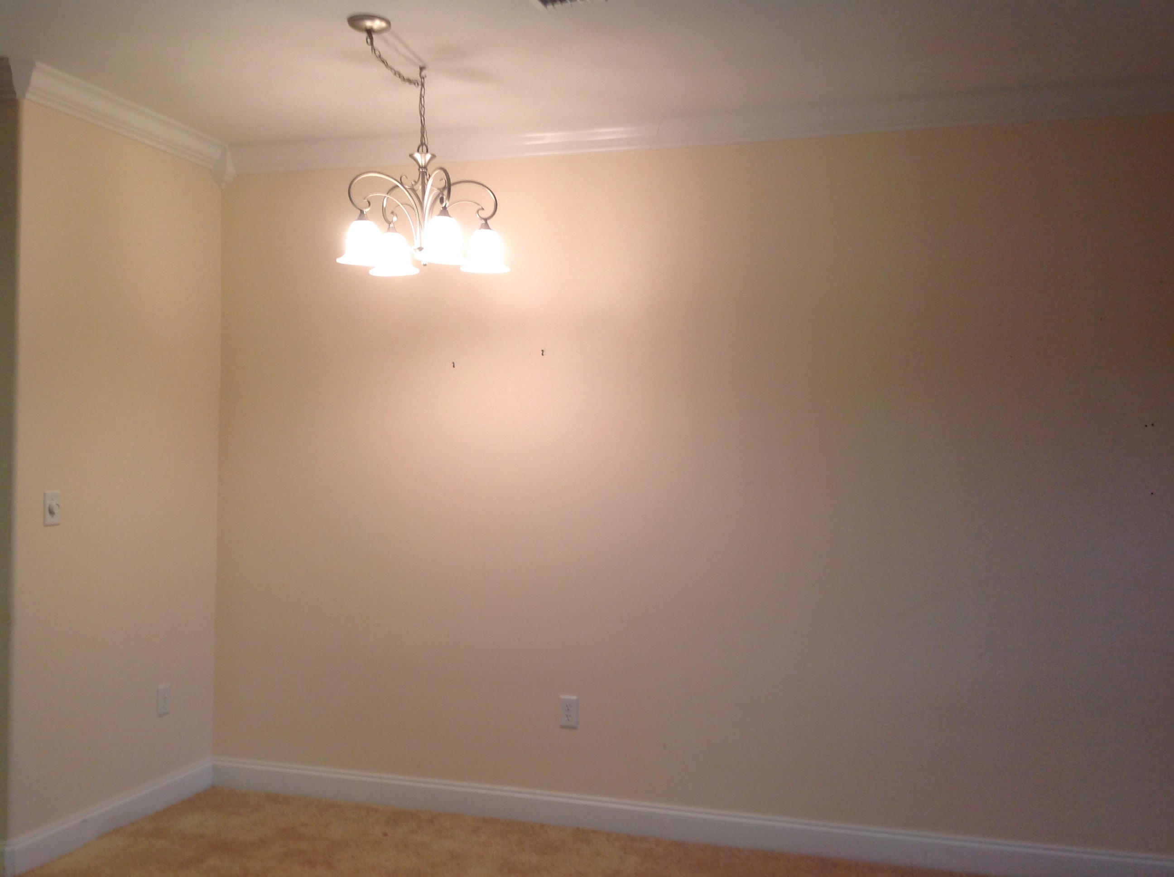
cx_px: 587
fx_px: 1185
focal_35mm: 35
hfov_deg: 52.7
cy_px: 438
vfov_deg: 40.6
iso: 64
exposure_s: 1/24
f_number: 2.4
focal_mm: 4.28
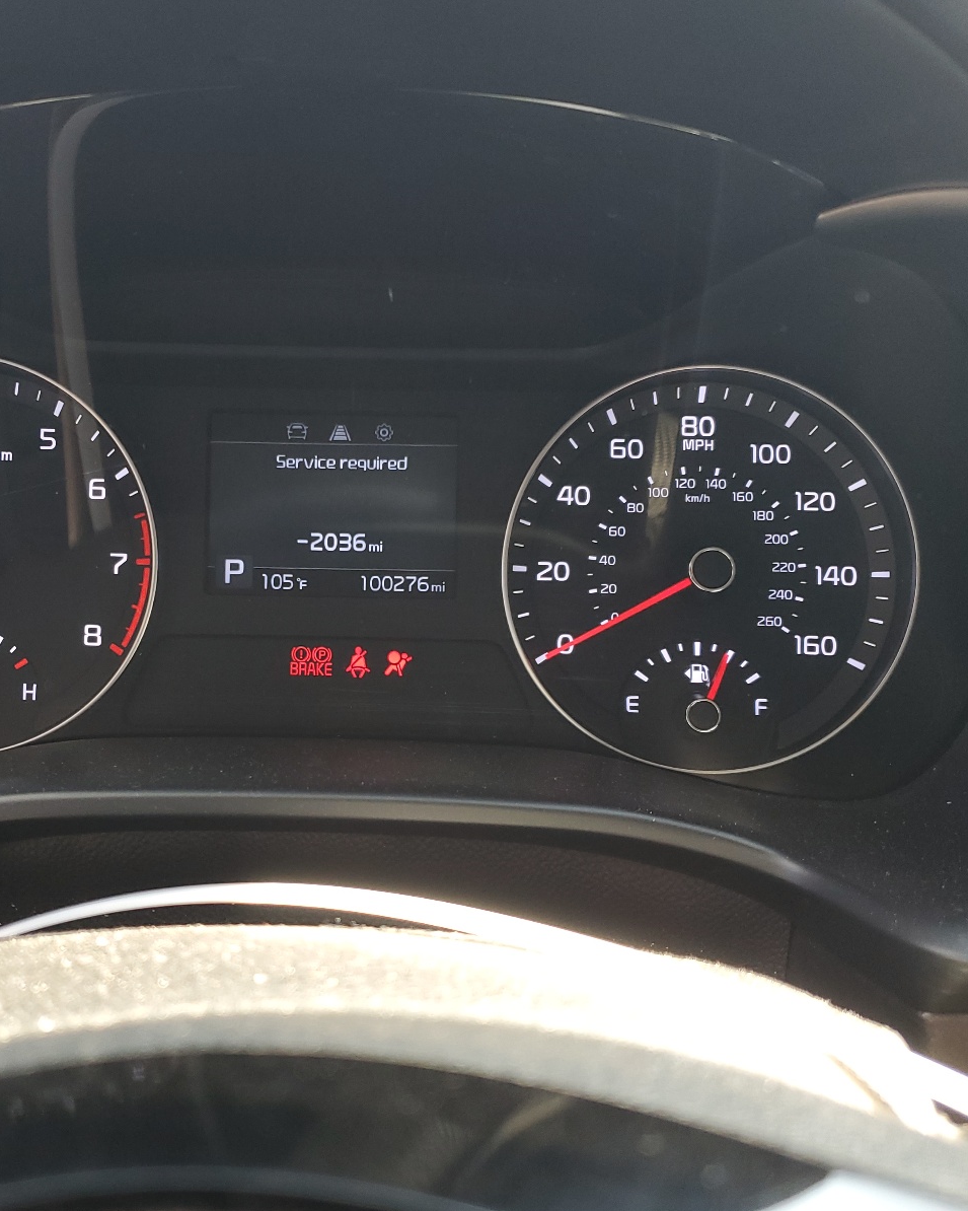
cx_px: 369
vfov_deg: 52.8
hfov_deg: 43.0
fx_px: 1218
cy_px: 607
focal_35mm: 34
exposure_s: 1/120
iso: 78
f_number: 1.5
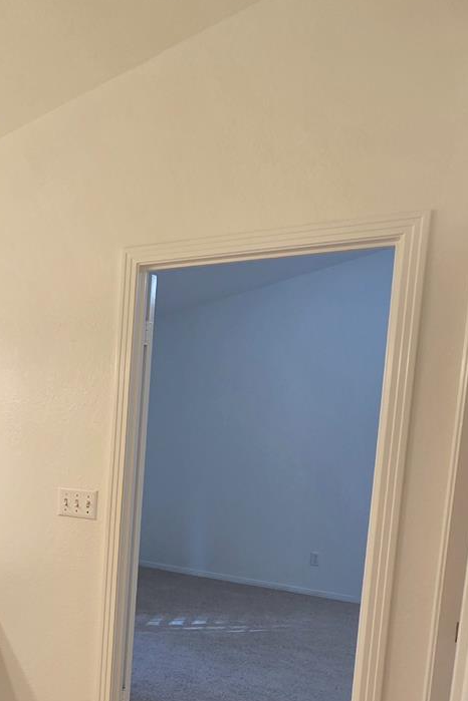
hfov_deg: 37.1
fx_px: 565
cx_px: -57
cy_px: 481
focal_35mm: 29
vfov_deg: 61.7
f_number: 2.2
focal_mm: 2.2
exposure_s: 1/60
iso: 125
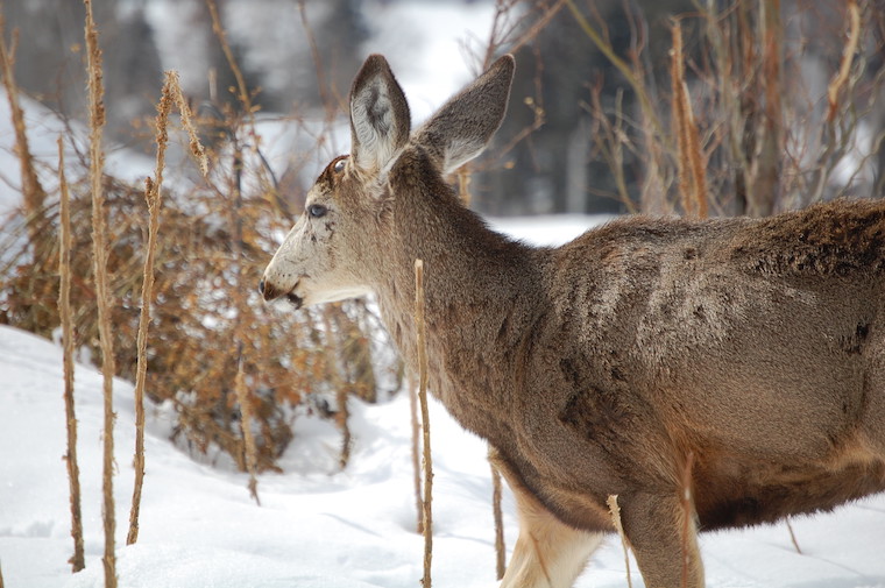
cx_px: 442
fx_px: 7367
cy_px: 294
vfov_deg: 4.6
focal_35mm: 300
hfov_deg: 6.9
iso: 280
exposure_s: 1/2000
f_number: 5.6
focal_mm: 200
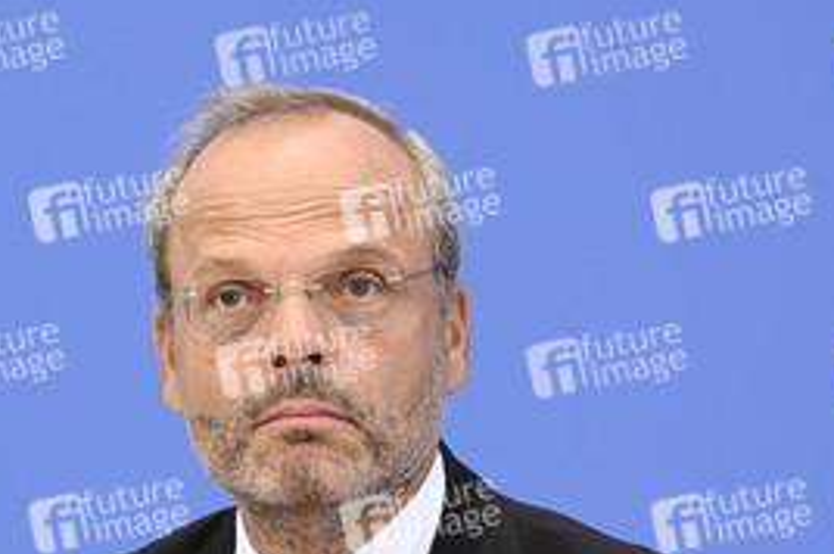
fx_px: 5067
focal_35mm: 219
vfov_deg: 6.3
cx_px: 338
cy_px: 439
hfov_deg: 9.4
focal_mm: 130
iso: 4000
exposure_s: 1/500
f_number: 5.6
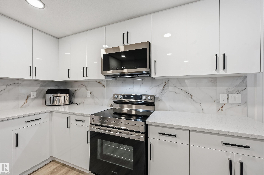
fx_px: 103
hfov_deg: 104.3
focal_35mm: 14
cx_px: 132
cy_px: 88
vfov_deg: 81.1
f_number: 8
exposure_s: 1/15
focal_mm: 14
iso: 100
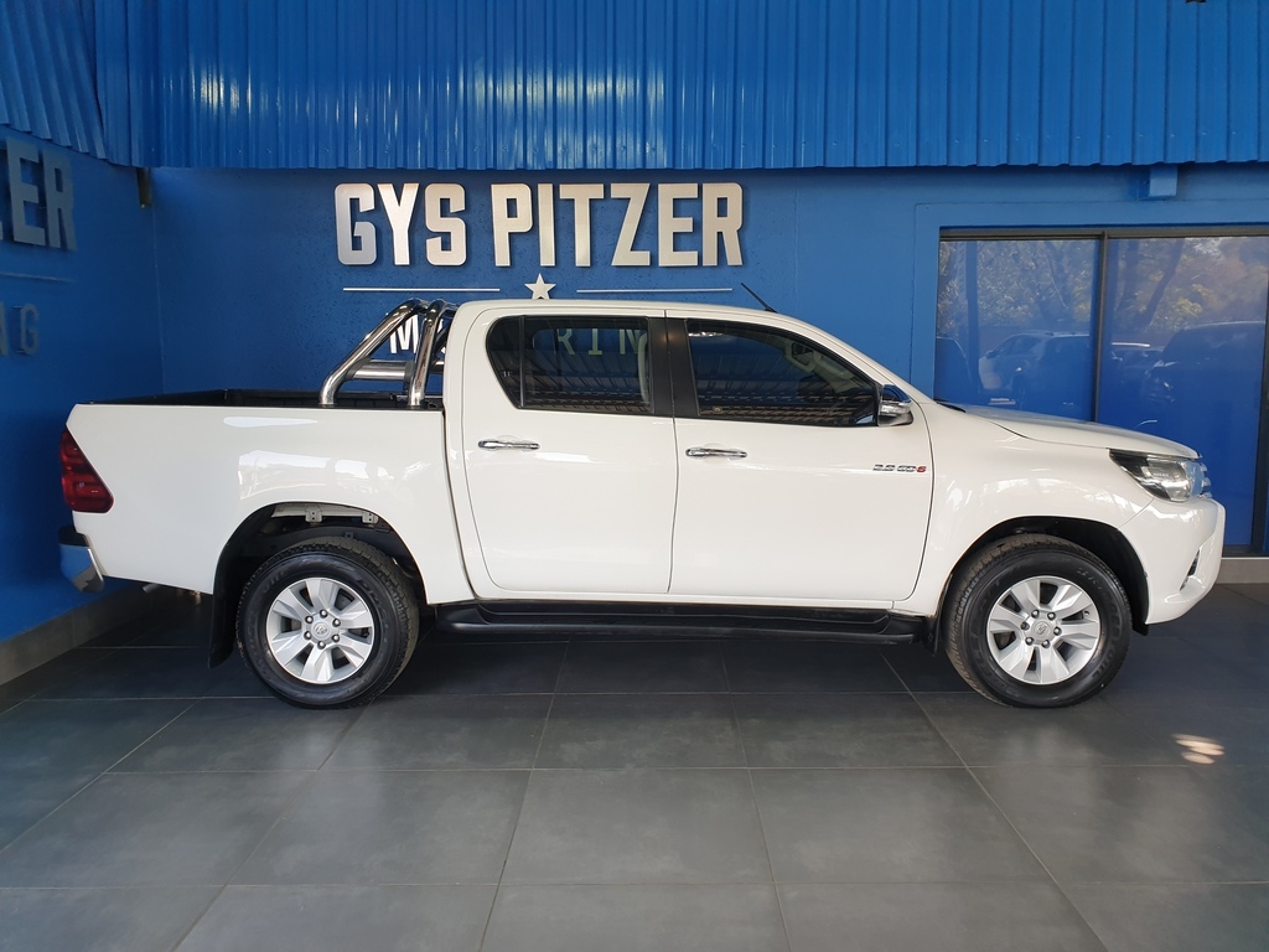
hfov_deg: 67.3
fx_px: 953
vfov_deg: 53.1
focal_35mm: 26
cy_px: 476
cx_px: 634
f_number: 2.4
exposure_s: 1/100
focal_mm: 4.3
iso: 80
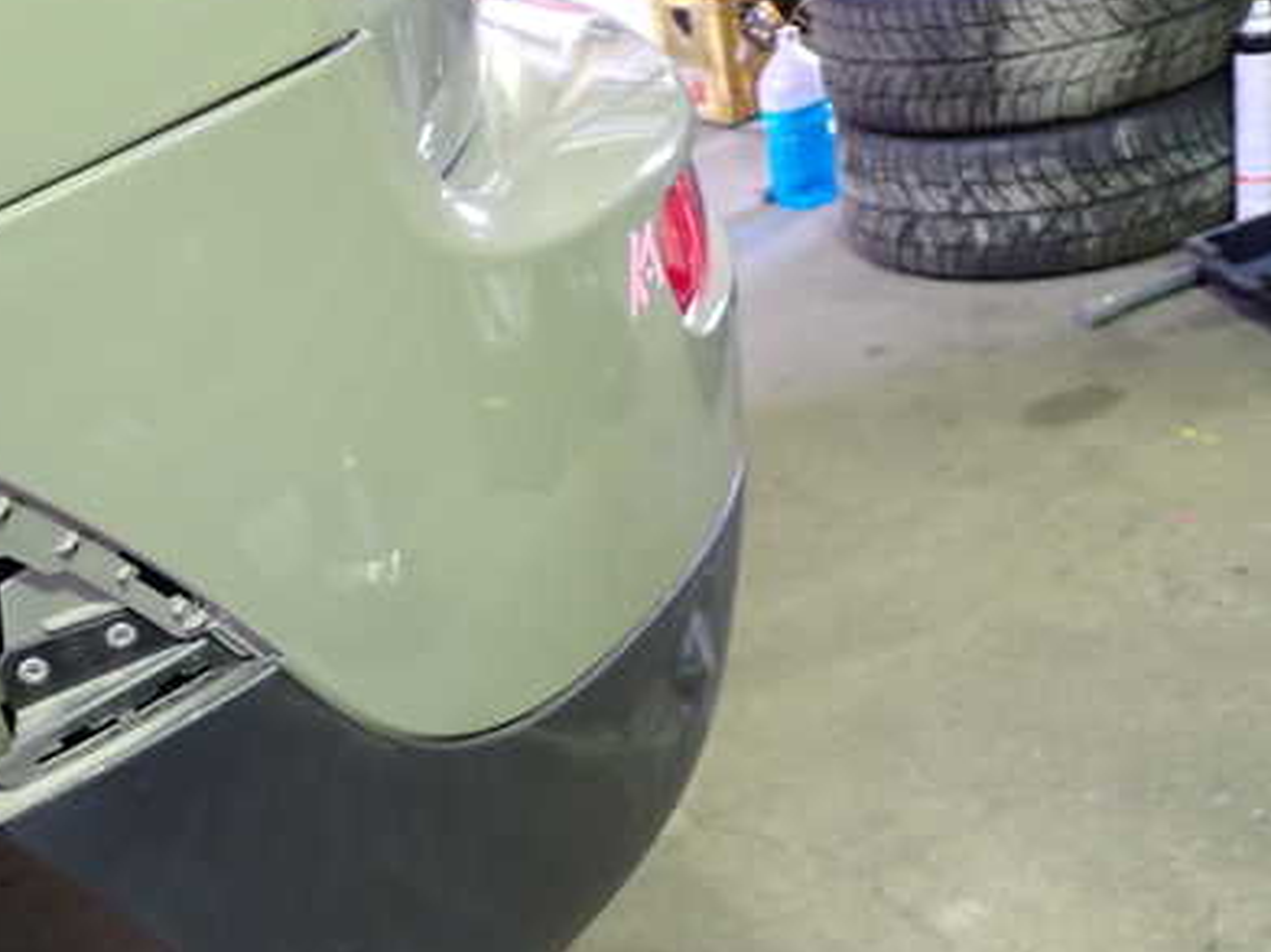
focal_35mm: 46
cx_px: 351
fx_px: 1688
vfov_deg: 31.3
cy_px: 630
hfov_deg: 40.3
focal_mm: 5.4
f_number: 2.3
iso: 640
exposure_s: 1/30
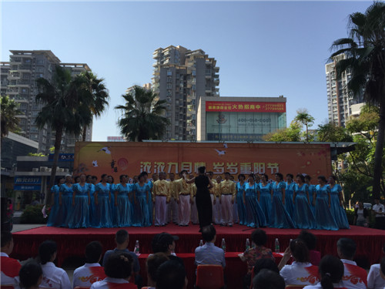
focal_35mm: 29
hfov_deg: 61.7
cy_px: 144
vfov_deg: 48.2
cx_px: 192
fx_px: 323
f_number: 2.2
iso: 32
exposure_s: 1/1647
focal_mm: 4.15
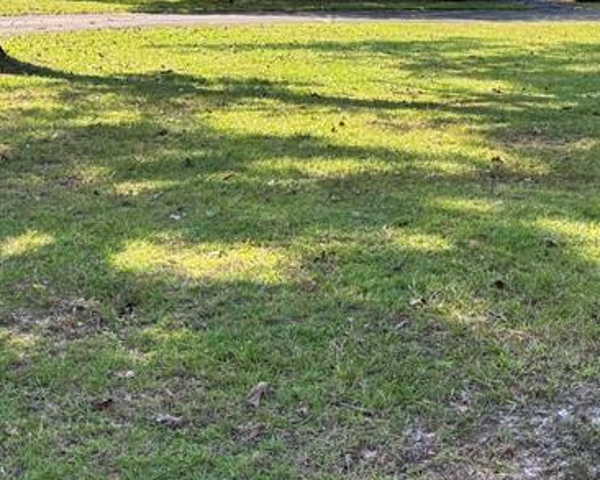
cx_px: 548
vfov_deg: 21.2
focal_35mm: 71
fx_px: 1261
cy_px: 62
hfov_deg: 25.9
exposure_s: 1/531
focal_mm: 5.96
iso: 50
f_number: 1.6
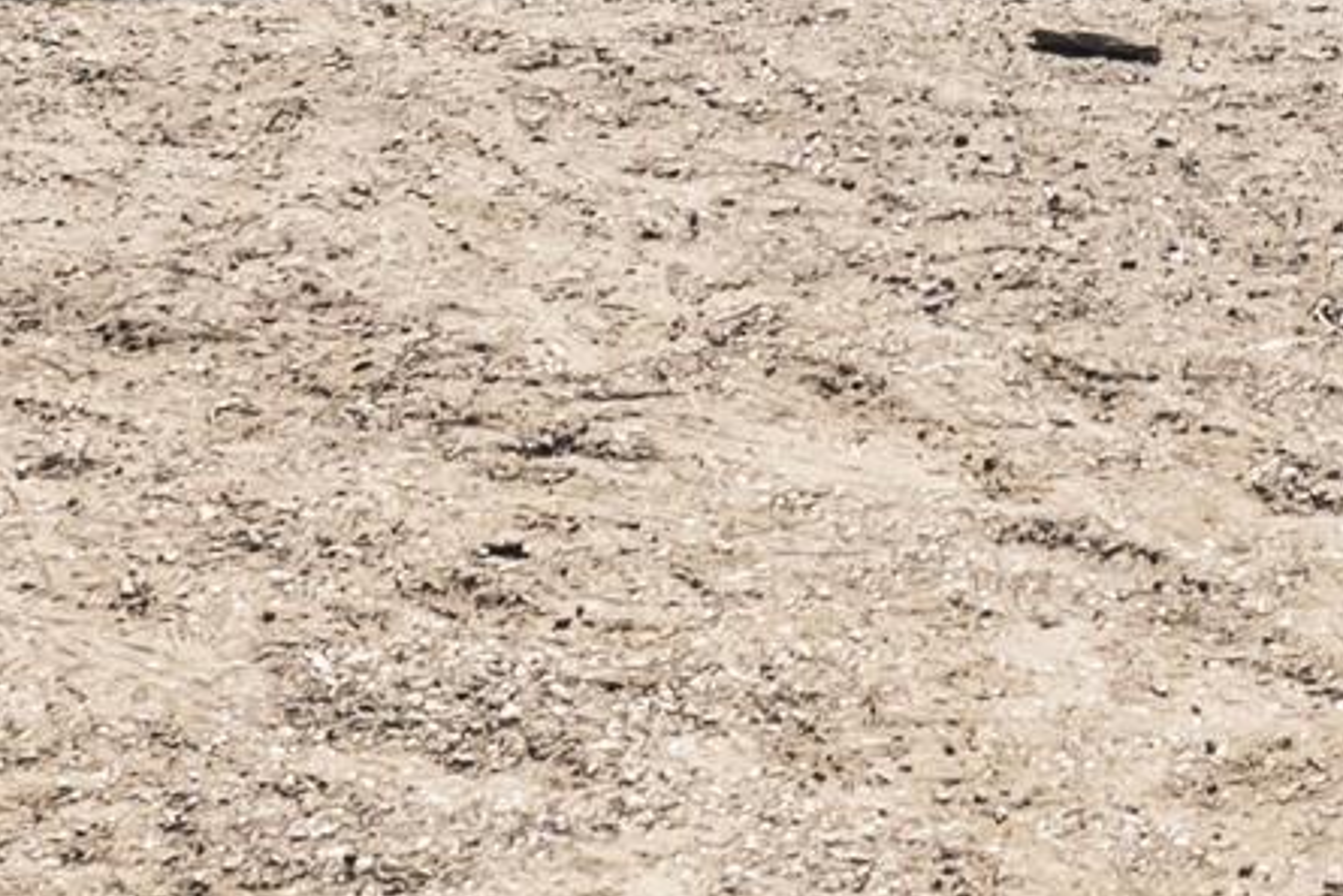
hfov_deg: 12.3
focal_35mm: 163
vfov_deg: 7.8
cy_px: -1358
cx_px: 1642
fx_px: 6082
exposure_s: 1/640
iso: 500
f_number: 8
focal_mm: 29
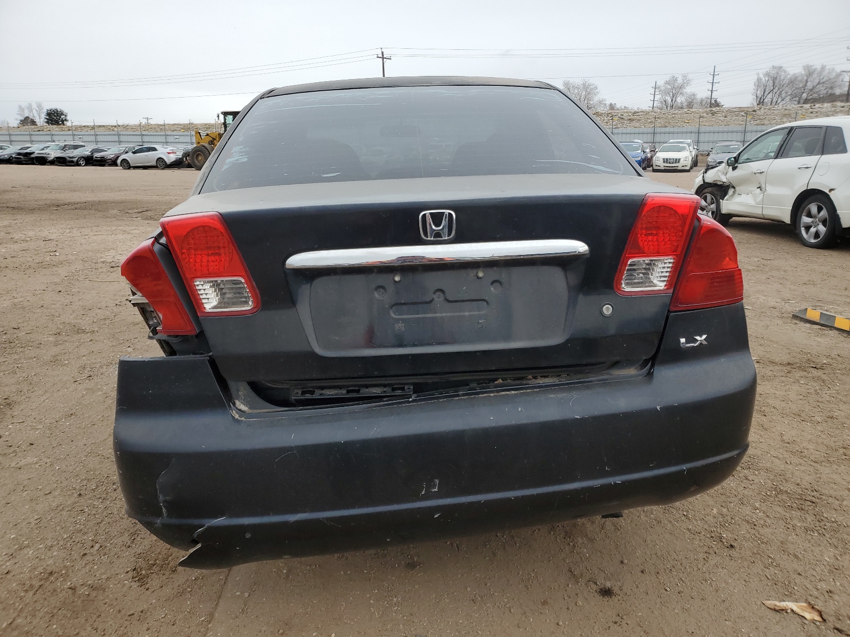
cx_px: 425
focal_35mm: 26
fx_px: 638
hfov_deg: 67.3
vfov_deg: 53.1
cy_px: 318
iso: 50
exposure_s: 1/1667
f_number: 1.5
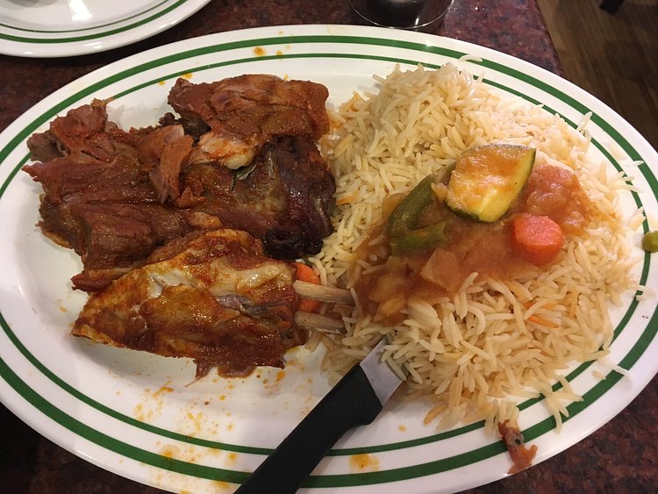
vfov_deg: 48.3
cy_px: 247
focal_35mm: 29
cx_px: 329
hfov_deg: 61.6
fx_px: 551
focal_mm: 4.15
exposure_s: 1/30
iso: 160
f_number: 2.2
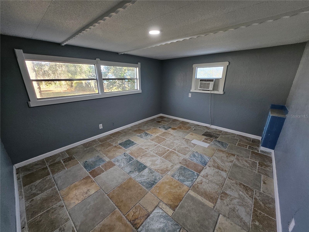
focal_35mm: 13
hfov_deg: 106.2
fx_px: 116
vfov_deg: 89.9
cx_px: 154
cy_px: 116
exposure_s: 1/60
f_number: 2.2
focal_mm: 1.74
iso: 160
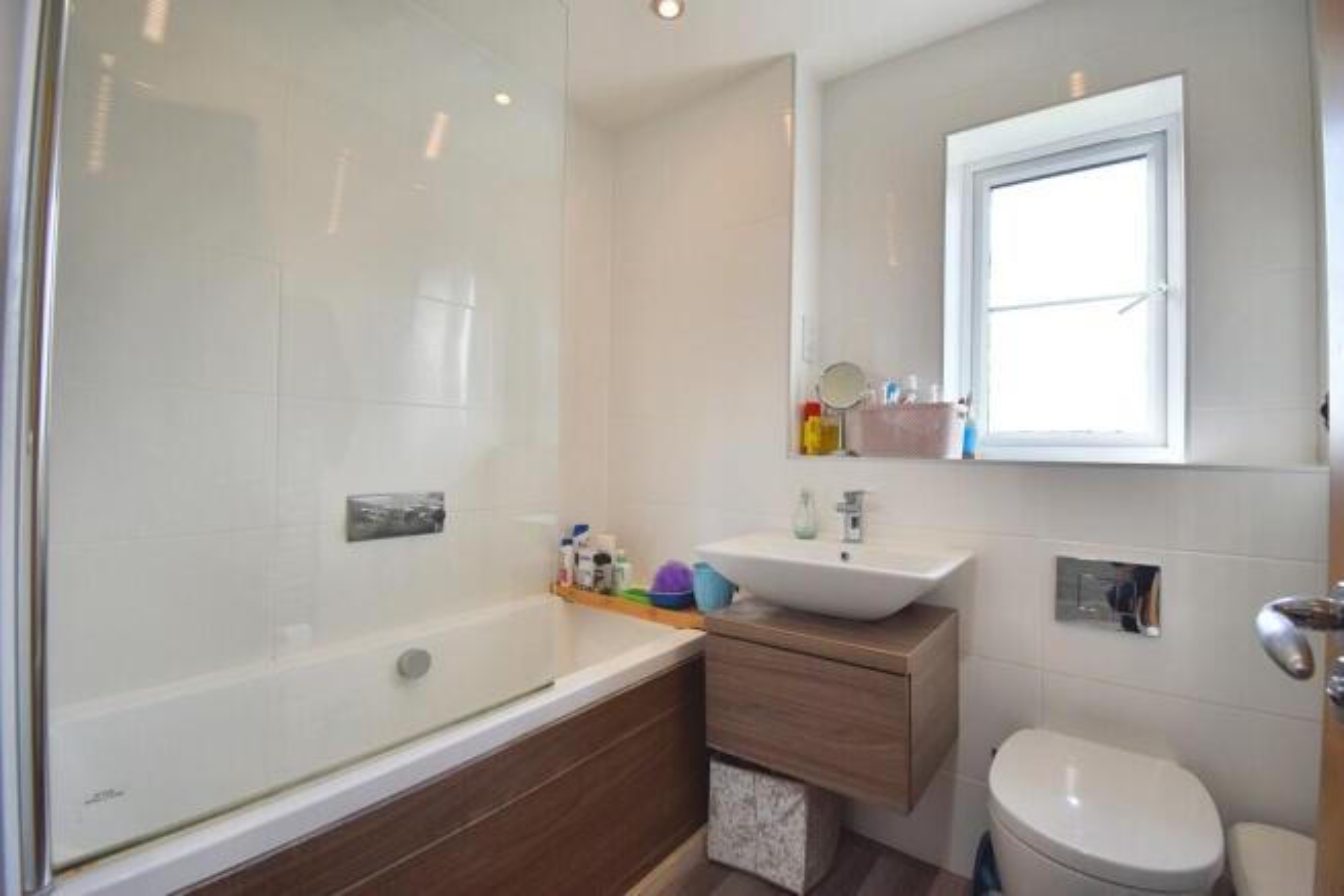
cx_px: 672
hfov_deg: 100.4
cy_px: 448
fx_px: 560
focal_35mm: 15
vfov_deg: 77.4
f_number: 4.5
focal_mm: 10
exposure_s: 1/40
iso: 100
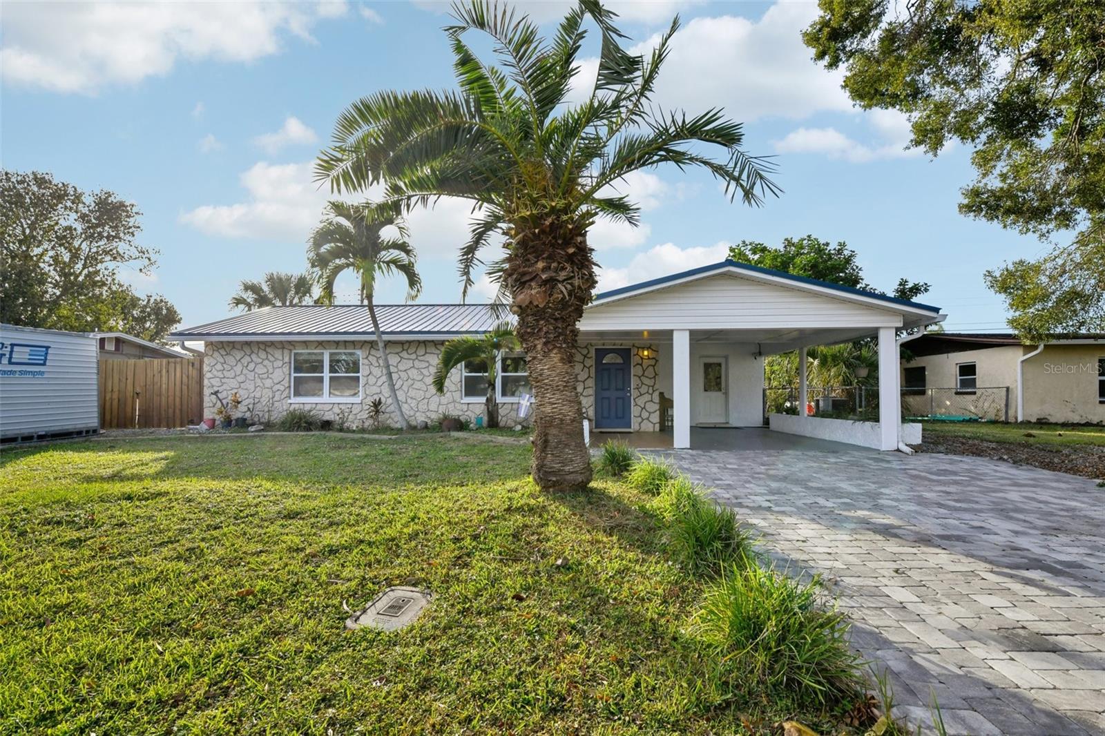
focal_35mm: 17
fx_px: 522
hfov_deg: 93.3
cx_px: 552
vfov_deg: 70.4
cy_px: 368
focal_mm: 17
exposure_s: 1/500
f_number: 8
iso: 400
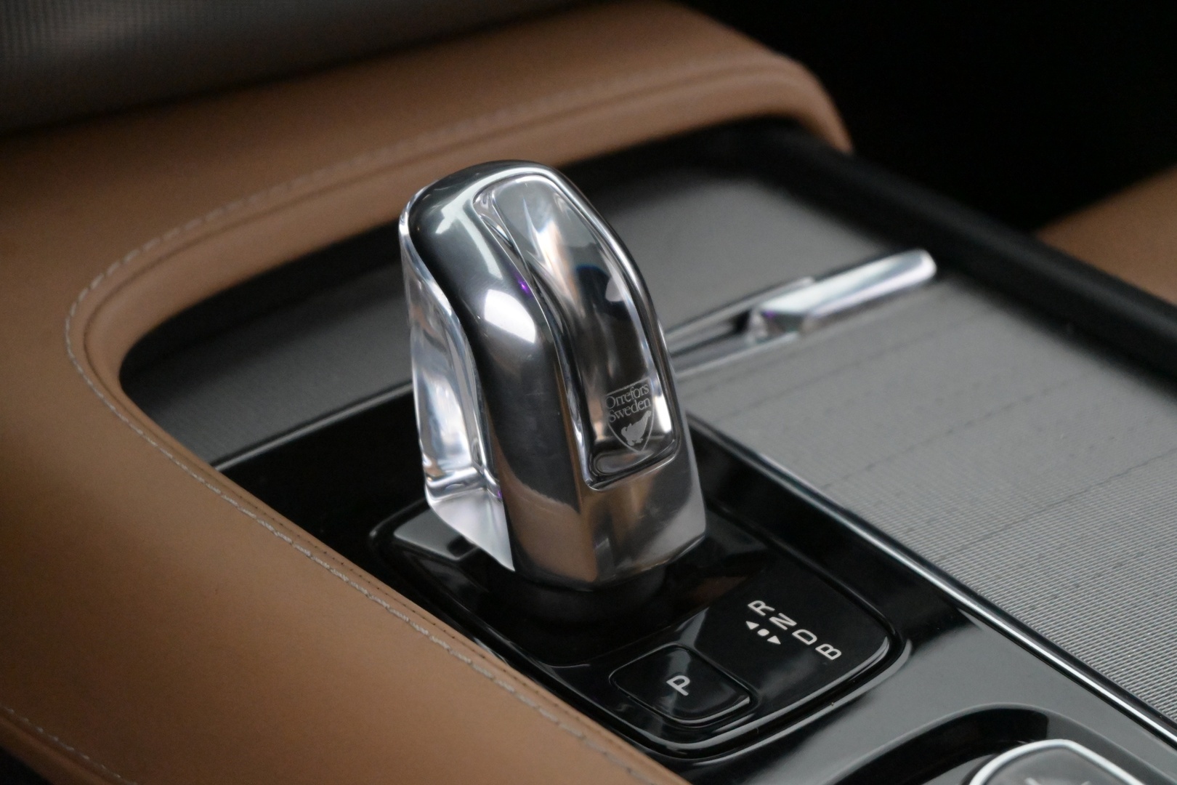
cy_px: 392
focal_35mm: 75
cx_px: 588
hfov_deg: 27.0
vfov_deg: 18.2
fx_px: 2452
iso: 8000
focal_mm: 50
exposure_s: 1/80
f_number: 6.3
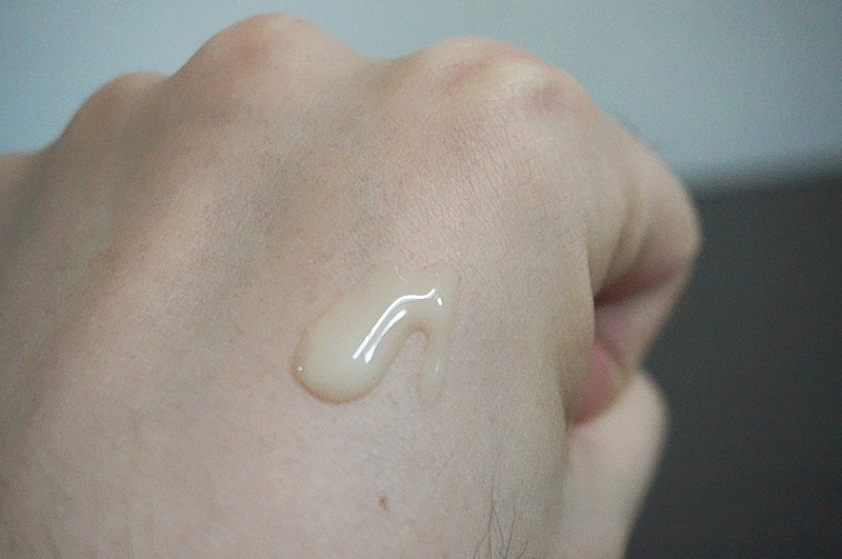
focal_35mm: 60
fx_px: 1401
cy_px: 280
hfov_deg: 33.4
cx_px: 421
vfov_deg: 22.6
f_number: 5.6
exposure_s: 1/60
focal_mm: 40
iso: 3200
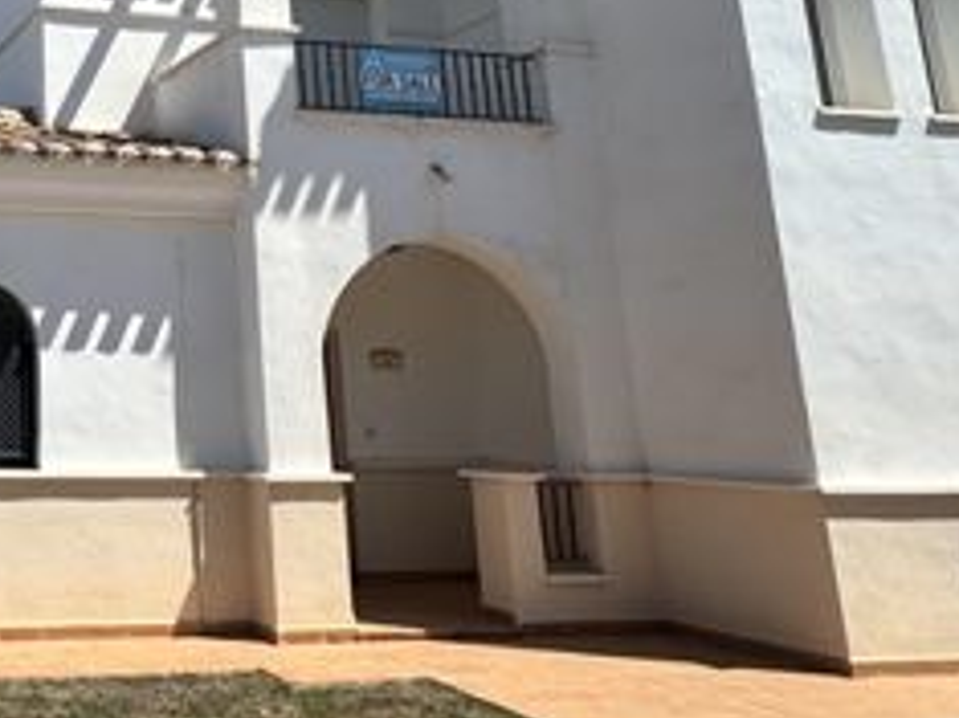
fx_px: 1163
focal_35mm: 42
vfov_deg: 33.3
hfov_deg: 36.8
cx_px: -129
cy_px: 135
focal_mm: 2.22
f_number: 2.2
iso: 50
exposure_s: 1/2584
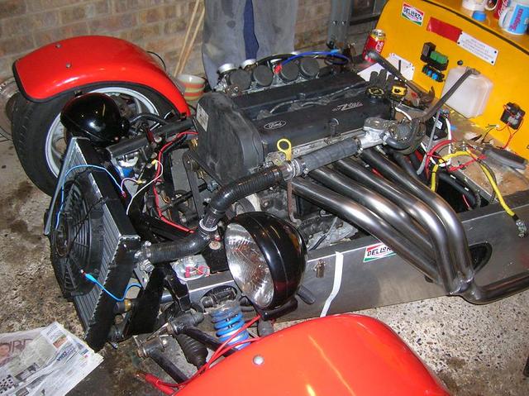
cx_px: 264
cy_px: 198
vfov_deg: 41.7
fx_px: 519
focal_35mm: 34
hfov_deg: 54.0
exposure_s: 1/60.1
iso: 153
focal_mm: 5.7
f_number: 2.9
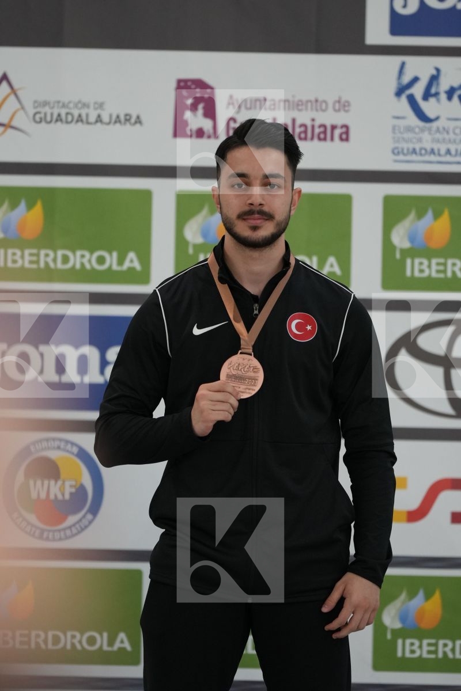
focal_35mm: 300
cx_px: 230
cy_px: 346
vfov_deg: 6.9
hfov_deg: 4.6
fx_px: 5762
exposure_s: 1/500
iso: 1600
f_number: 2.8
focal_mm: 200
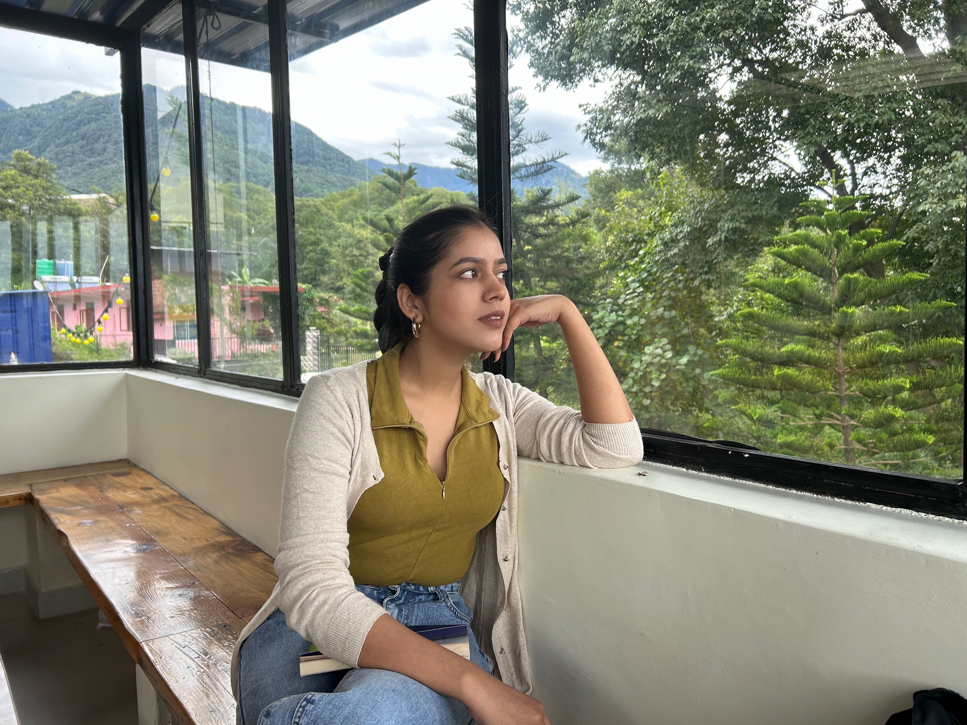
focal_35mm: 26
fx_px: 726
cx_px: 484
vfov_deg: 53.1
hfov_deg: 67.3
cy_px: 362
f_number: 1.5
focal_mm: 5.7
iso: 50
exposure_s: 1/220
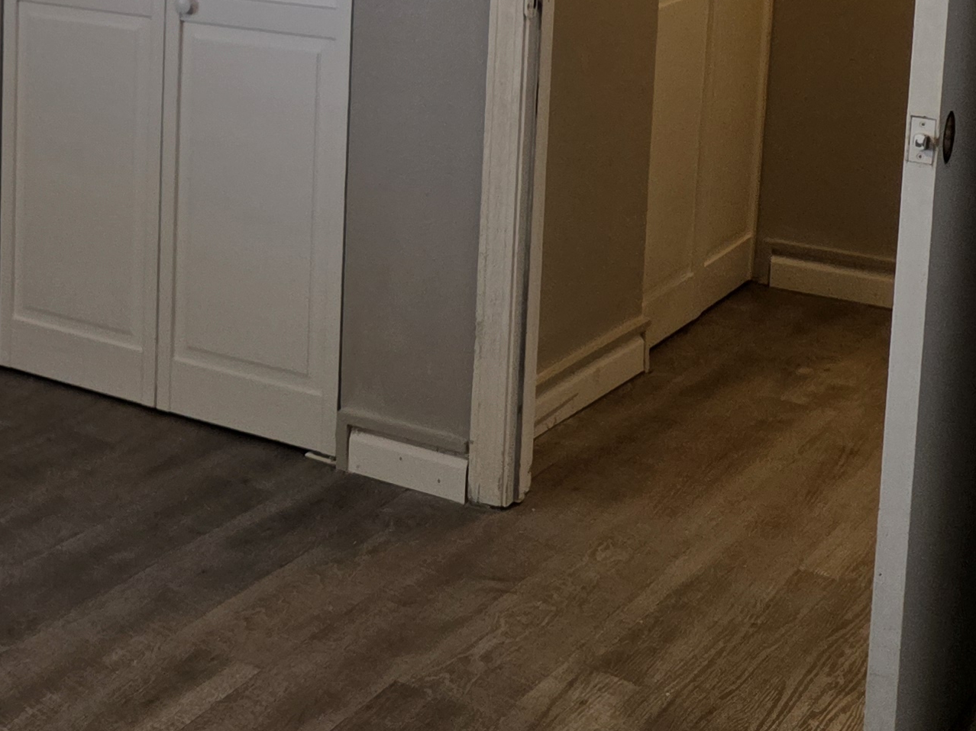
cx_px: -478
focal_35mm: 72
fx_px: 2030
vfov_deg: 19.5
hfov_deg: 22.4
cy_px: -98
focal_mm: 6.25
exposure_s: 1/120
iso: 250
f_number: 1.7
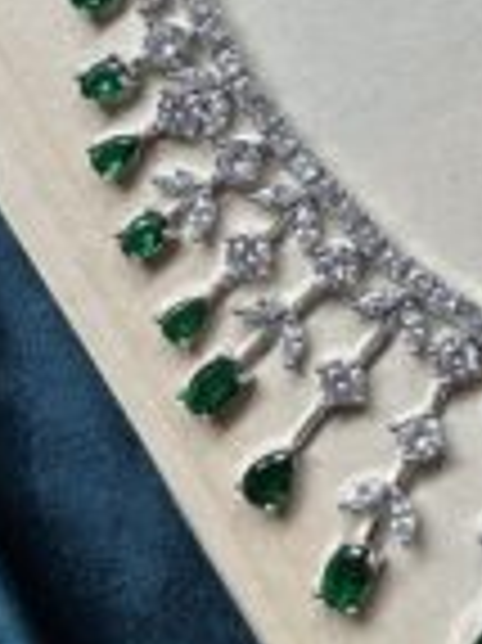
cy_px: -110
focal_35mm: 104
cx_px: 658
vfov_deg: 18.0
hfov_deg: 13.6
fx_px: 1934
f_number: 1.5
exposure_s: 1/121
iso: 64
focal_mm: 5.7
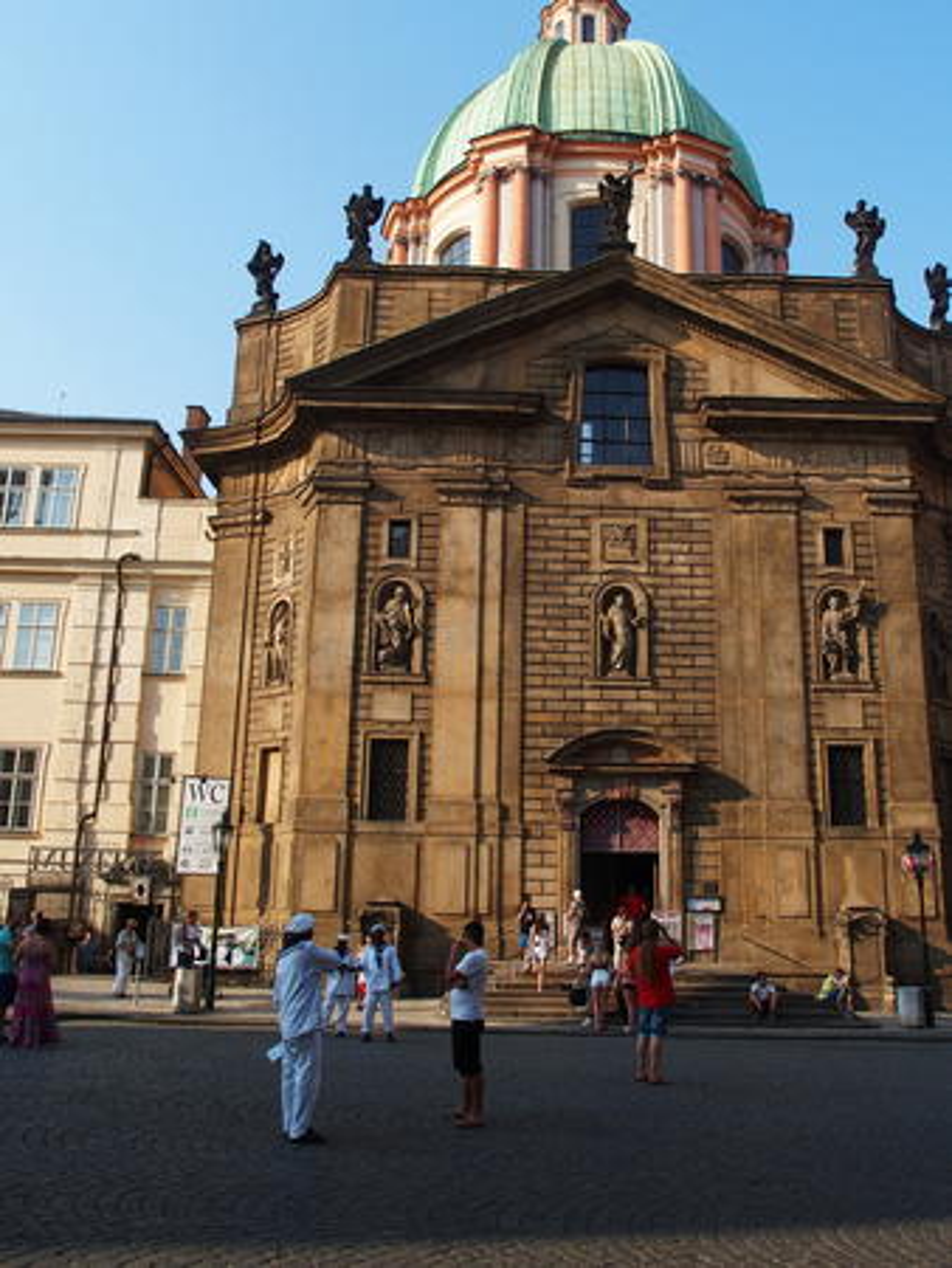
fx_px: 1026
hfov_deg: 49.8
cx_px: 476
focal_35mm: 28
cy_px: 634
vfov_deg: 63.4
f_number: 3.5
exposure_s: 1/800
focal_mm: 6
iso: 100
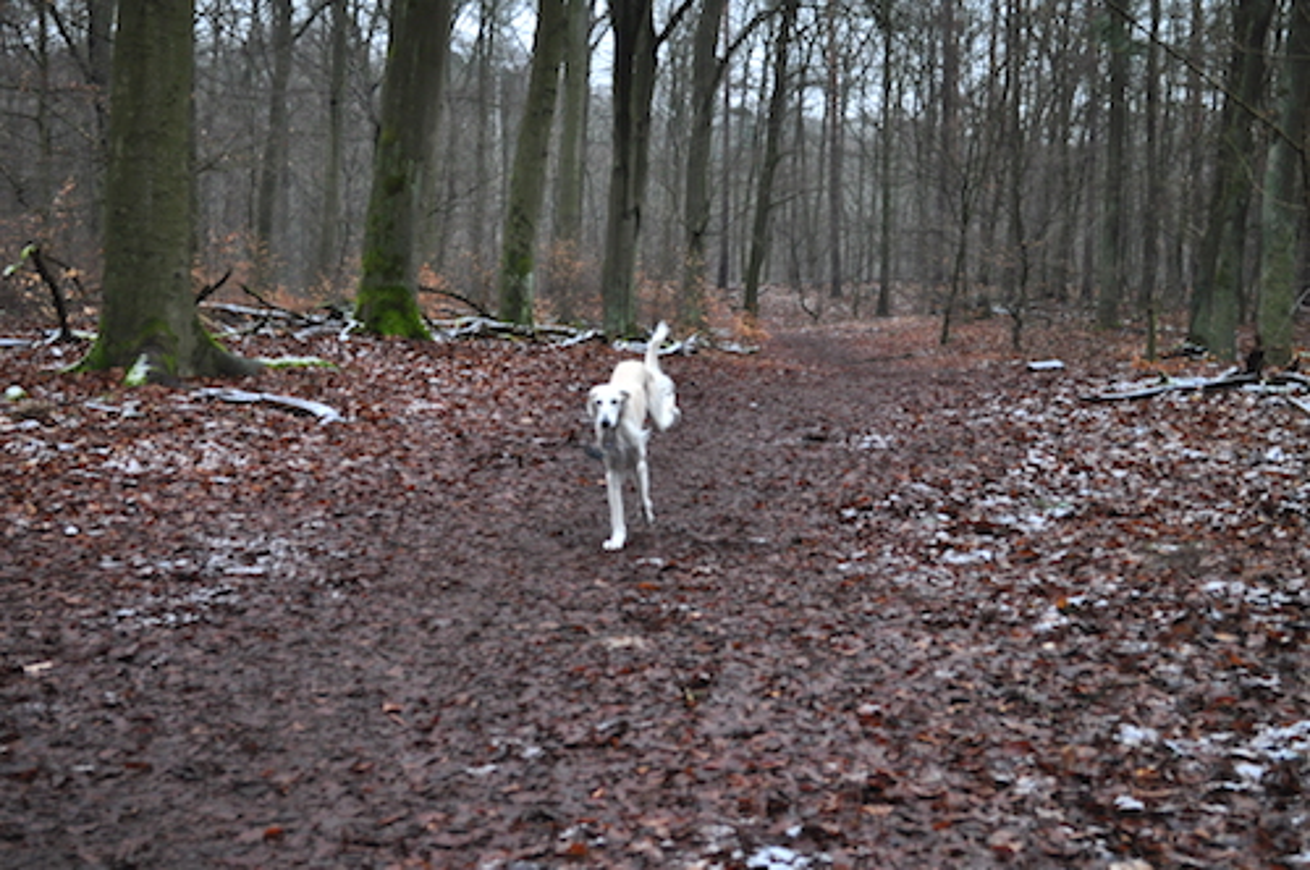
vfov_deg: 22.6
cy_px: 435
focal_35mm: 60
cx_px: 655
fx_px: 2180
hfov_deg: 33.4
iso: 800
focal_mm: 40
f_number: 5.3
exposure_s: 1/400
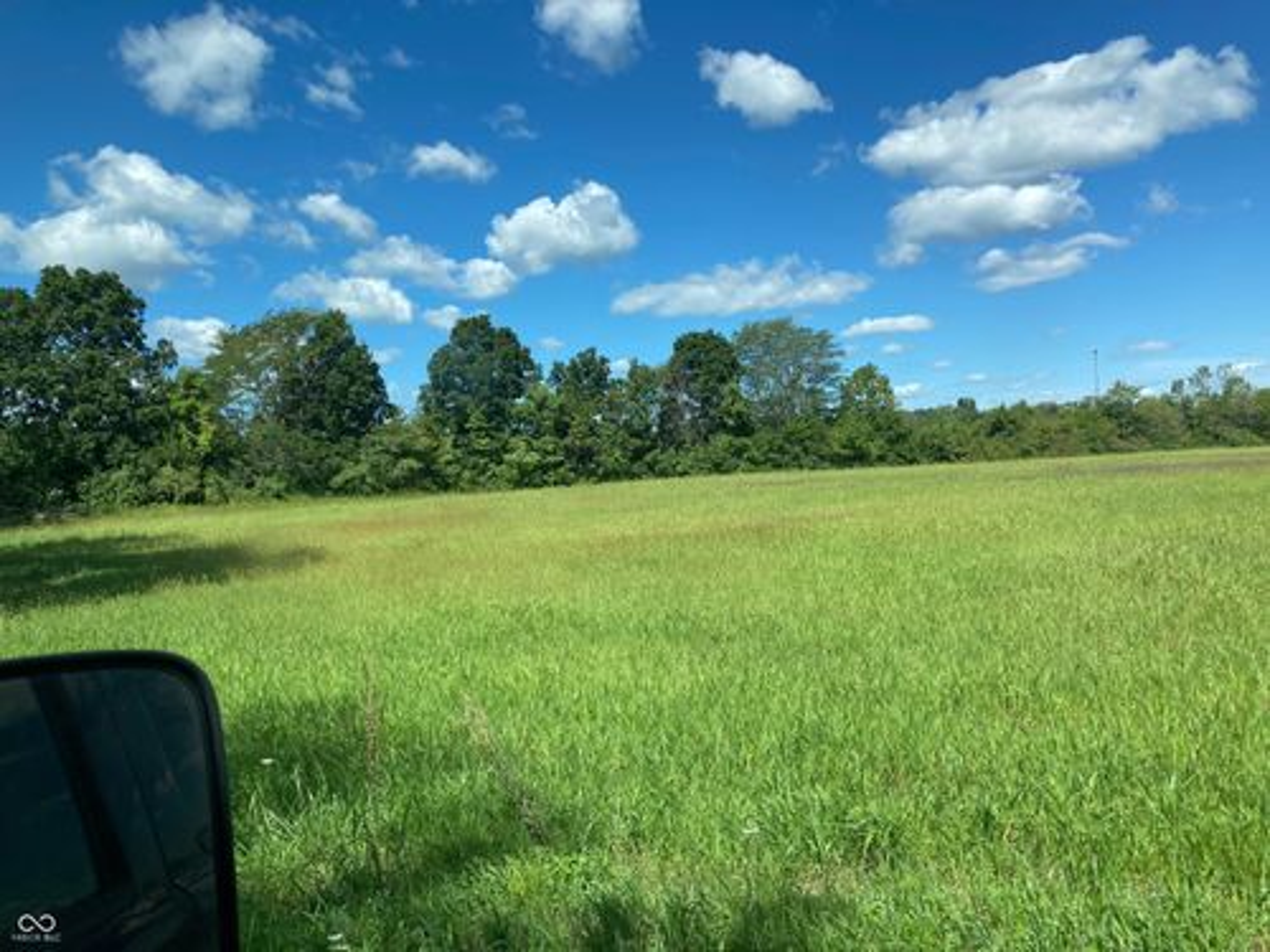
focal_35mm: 28
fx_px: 1027
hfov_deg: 63.4
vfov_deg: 49.7
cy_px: 476
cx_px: 635
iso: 20
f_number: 1.8
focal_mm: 3.99
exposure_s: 1/1412
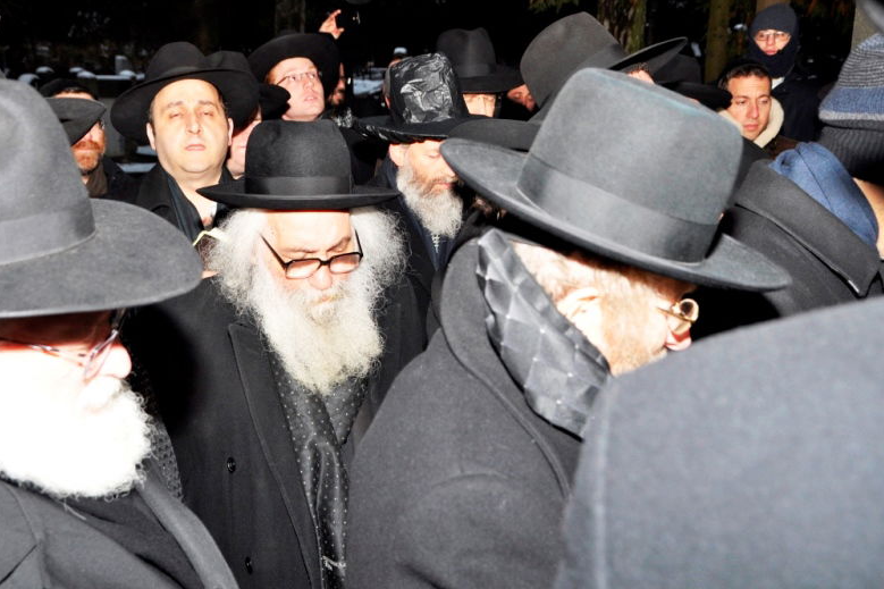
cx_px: 431
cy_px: 291
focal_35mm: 40
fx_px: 982
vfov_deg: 33.4
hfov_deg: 48.5
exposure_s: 1/125
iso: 800
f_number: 5.6
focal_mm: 26
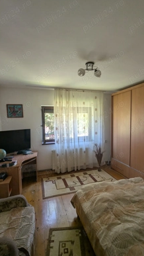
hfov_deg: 60.9
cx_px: 79
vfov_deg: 92.6
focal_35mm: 18
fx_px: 122
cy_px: 128
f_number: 2.2
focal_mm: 2.35
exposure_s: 1/34.3
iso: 91
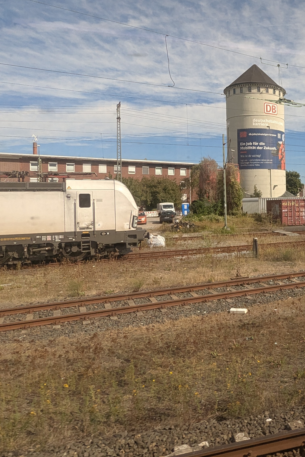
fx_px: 381
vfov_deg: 61.7
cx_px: 296
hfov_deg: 39.2
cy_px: 198
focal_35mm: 30
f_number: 2.2
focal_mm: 2.35
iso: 44
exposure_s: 1/788
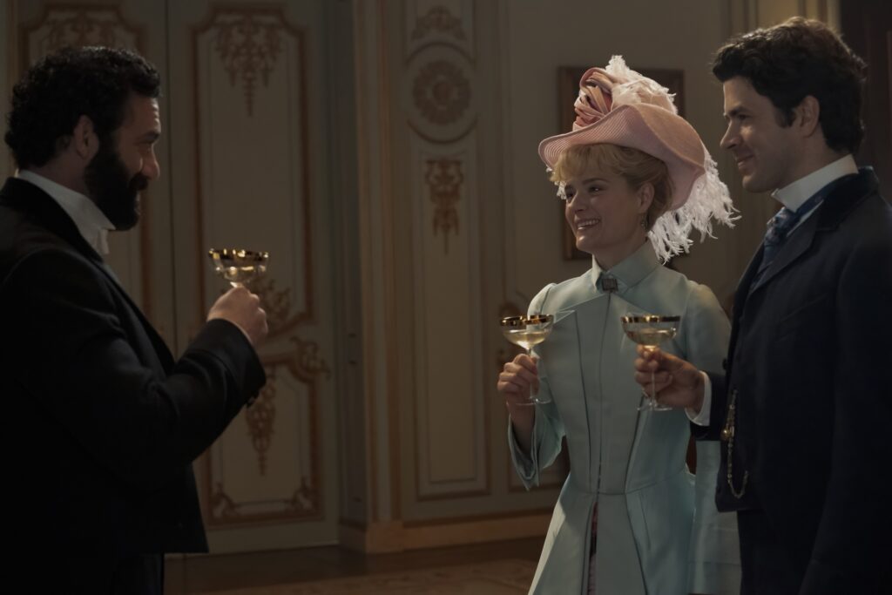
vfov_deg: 19.5
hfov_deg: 28.8
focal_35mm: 70
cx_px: 446
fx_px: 1735
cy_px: 298
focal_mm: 70
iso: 8000
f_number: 4.5
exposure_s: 1/100
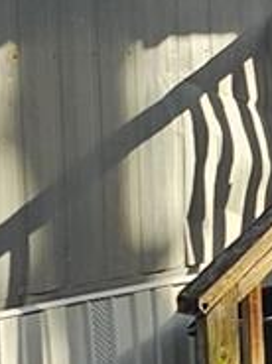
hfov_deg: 8.1
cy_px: 91
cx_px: 816
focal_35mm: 156
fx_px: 1640
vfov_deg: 12.6
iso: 50
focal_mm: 5
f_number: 1.8
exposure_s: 1/493
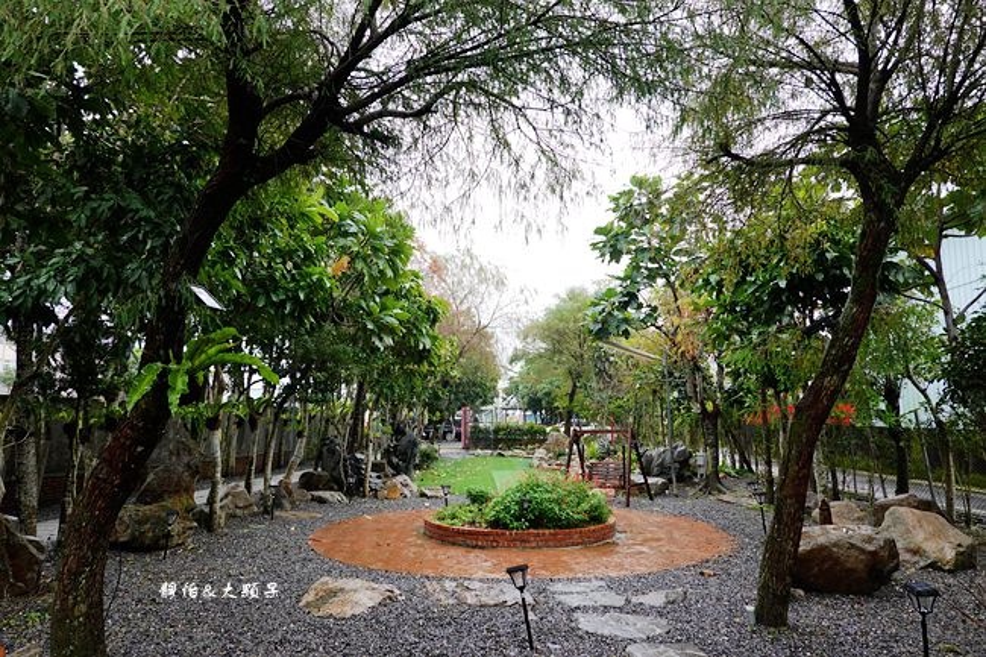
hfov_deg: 73.8
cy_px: 328
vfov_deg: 53.1
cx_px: 493
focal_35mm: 24
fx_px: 657
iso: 125
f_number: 2.8
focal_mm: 9
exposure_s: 1/100
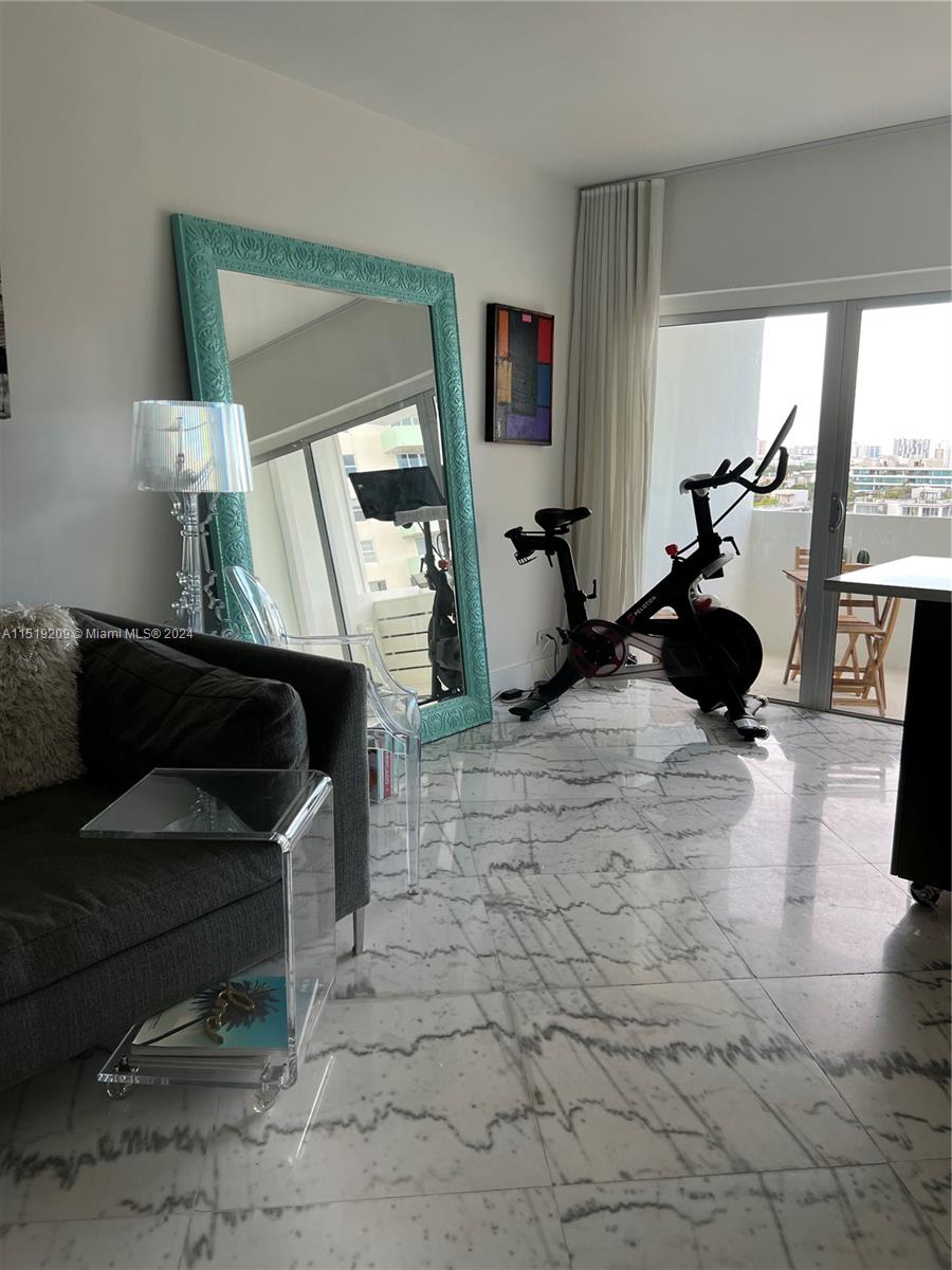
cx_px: 476
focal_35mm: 26
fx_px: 953
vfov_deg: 67.3
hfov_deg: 53.1
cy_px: 635
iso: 50
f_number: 1.5
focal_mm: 5.7
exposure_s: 1/120
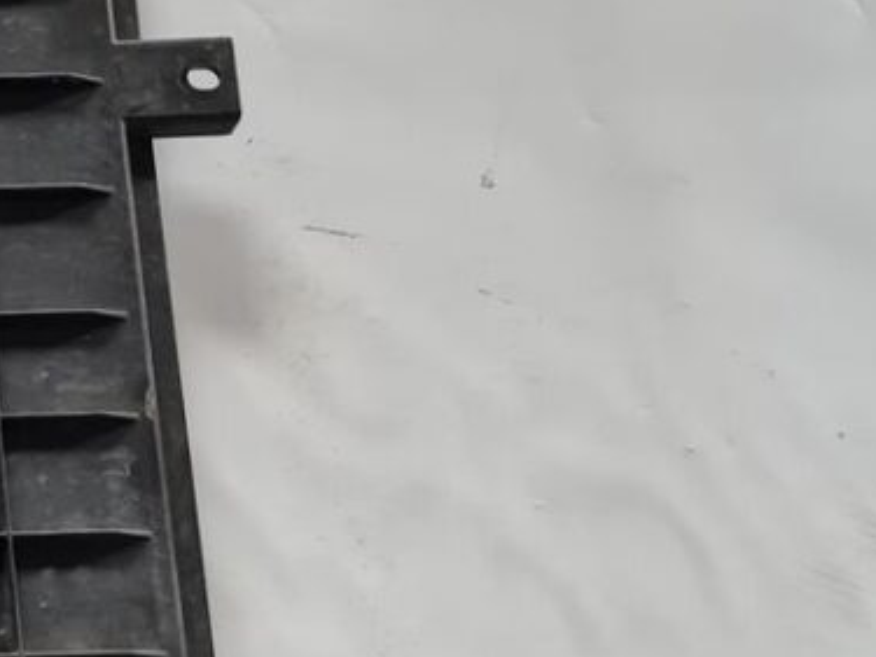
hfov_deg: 17.1
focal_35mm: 97
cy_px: 585
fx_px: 2454
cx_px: -633
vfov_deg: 15.1
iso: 250
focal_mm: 5.4
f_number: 1.8
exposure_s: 1/100
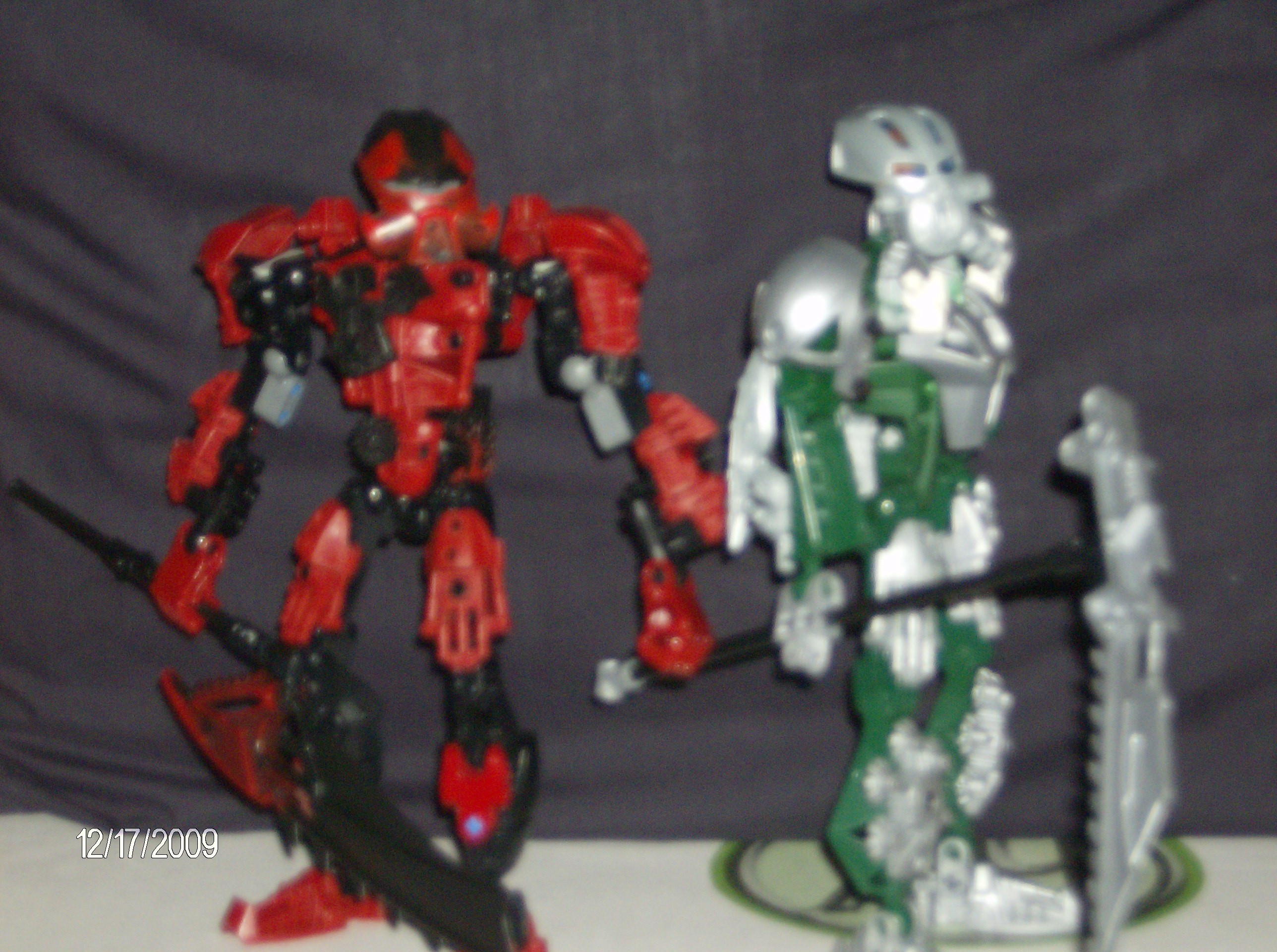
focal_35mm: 85
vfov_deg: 17.3
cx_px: 638
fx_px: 3129
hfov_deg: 23.1
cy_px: 476
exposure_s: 1/101
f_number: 4.2
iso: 200
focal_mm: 14.1
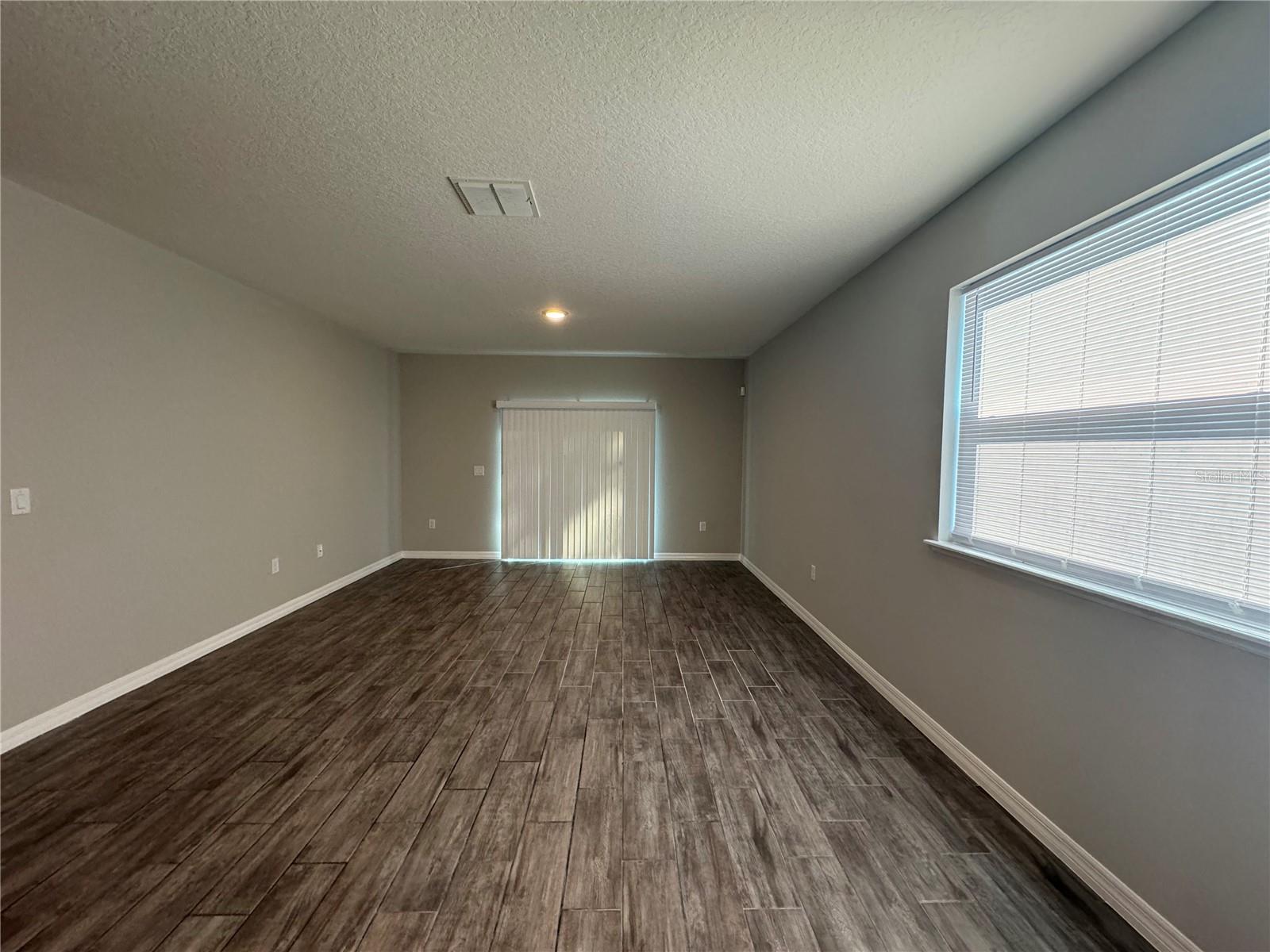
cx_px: 635
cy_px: 476
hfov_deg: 102.1
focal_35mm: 14
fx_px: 514
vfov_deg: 85.7
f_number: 2.2
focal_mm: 2.22
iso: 320
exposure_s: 1/120
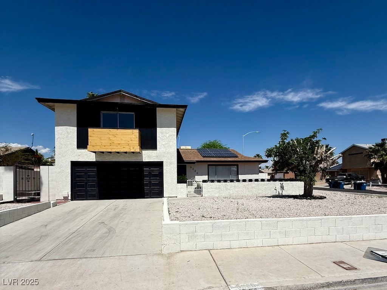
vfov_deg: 85.7
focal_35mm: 14
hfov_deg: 102.1
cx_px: 194
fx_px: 157
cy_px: 145
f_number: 2.2
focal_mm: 2.22
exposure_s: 1/6173
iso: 50
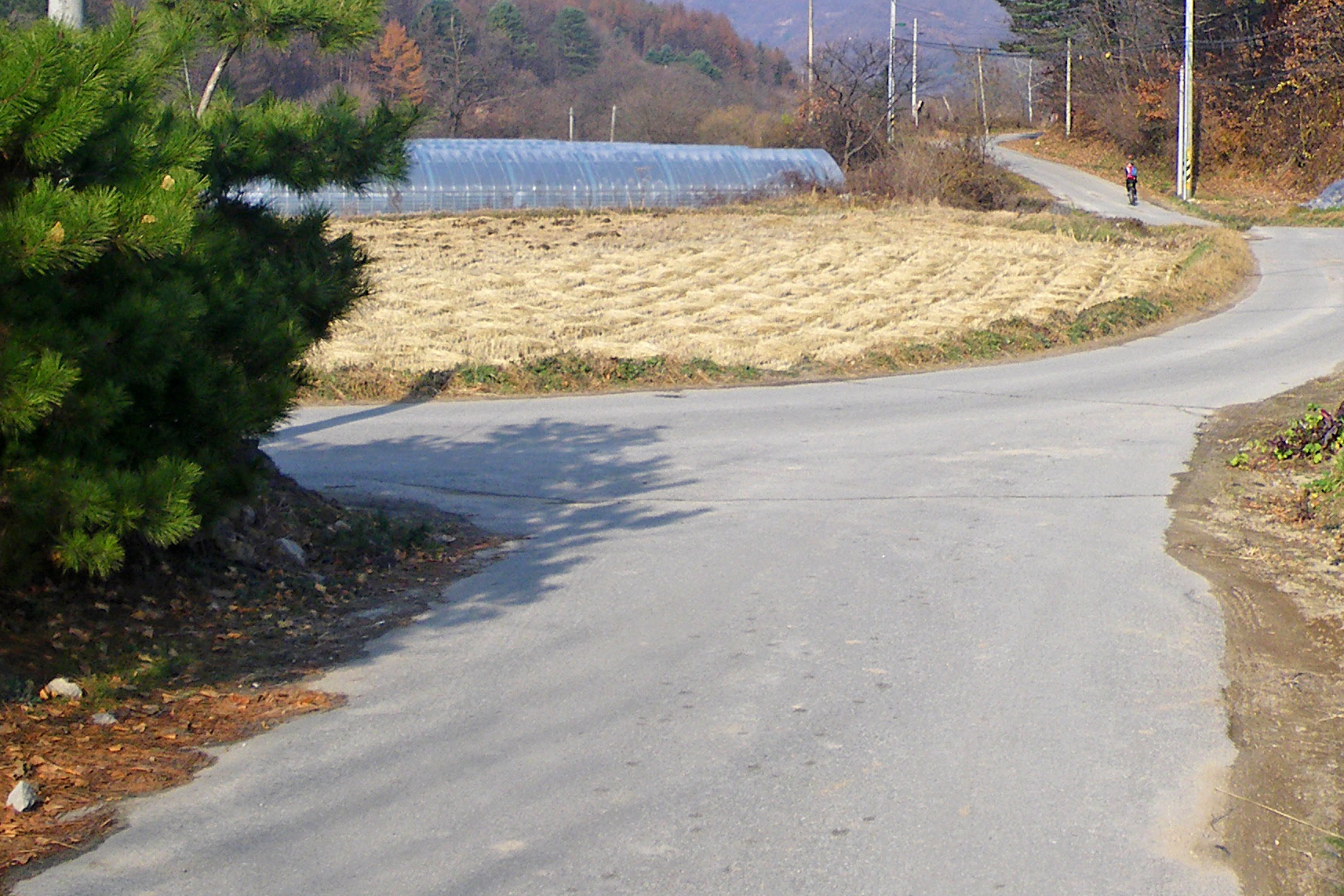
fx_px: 2314
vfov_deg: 21.1
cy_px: -27
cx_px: 851
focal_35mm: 62
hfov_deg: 32.2
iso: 50
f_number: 4.2
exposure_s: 1/250
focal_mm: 5
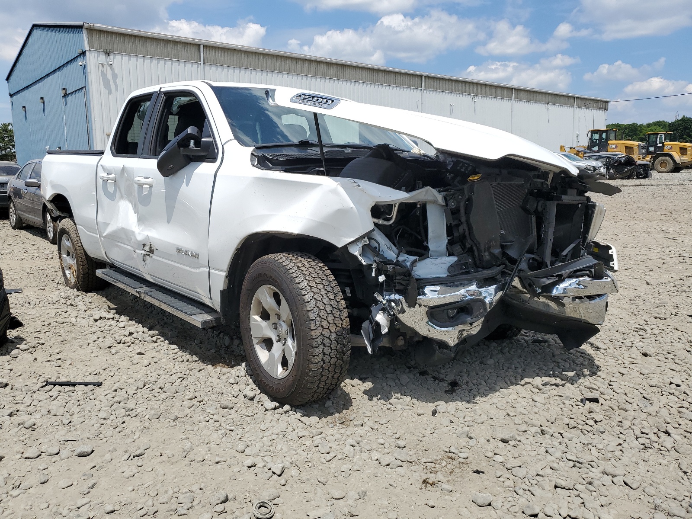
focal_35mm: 26
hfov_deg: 67.3
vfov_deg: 53.1
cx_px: 346
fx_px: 520
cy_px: 260
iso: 50
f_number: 1.5
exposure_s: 1/5000
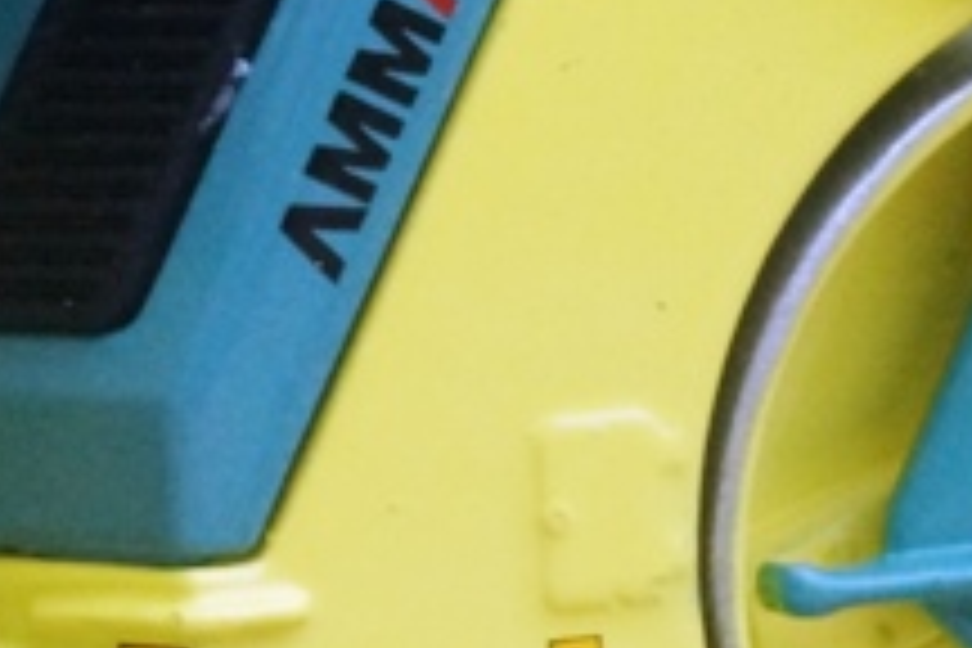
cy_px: -202
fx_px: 7578
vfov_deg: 4.9
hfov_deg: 7.2
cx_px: -459
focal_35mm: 281
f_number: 25
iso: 2000
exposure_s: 1/60
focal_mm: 35
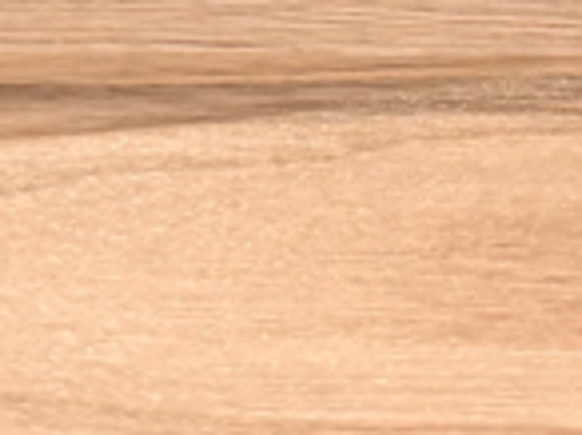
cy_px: -581
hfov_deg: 13.2
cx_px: 590
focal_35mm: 148
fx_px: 2484
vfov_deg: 9.1
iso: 640
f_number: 1.78
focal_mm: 6.76
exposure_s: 1/60
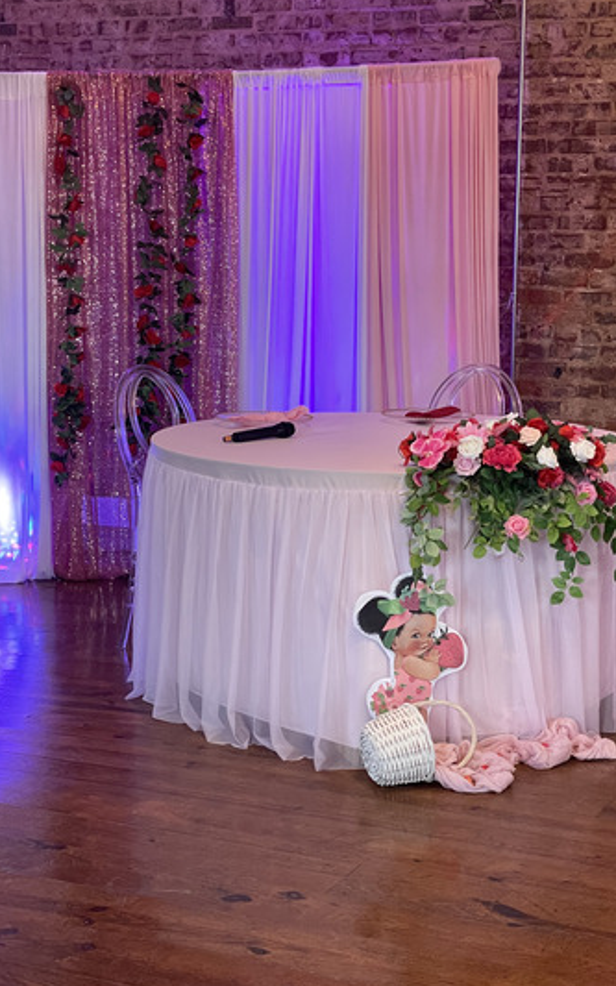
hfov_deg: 20.9
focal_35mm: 62
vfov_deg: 33.0
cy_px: 483
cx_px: 411
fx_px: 1666
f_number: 2
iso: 320
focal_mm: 6
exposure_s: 1/58
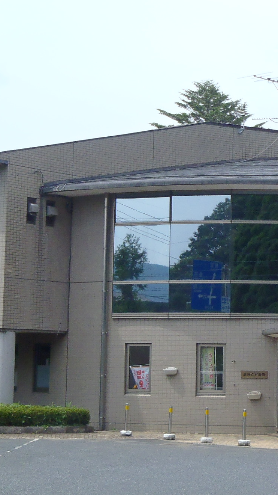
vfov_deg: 24.2
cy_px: 219
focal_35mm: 88
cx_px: 274
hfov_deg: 13.6
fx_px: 1152
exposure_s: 1/80
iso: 200
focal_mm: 9.39
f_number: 14
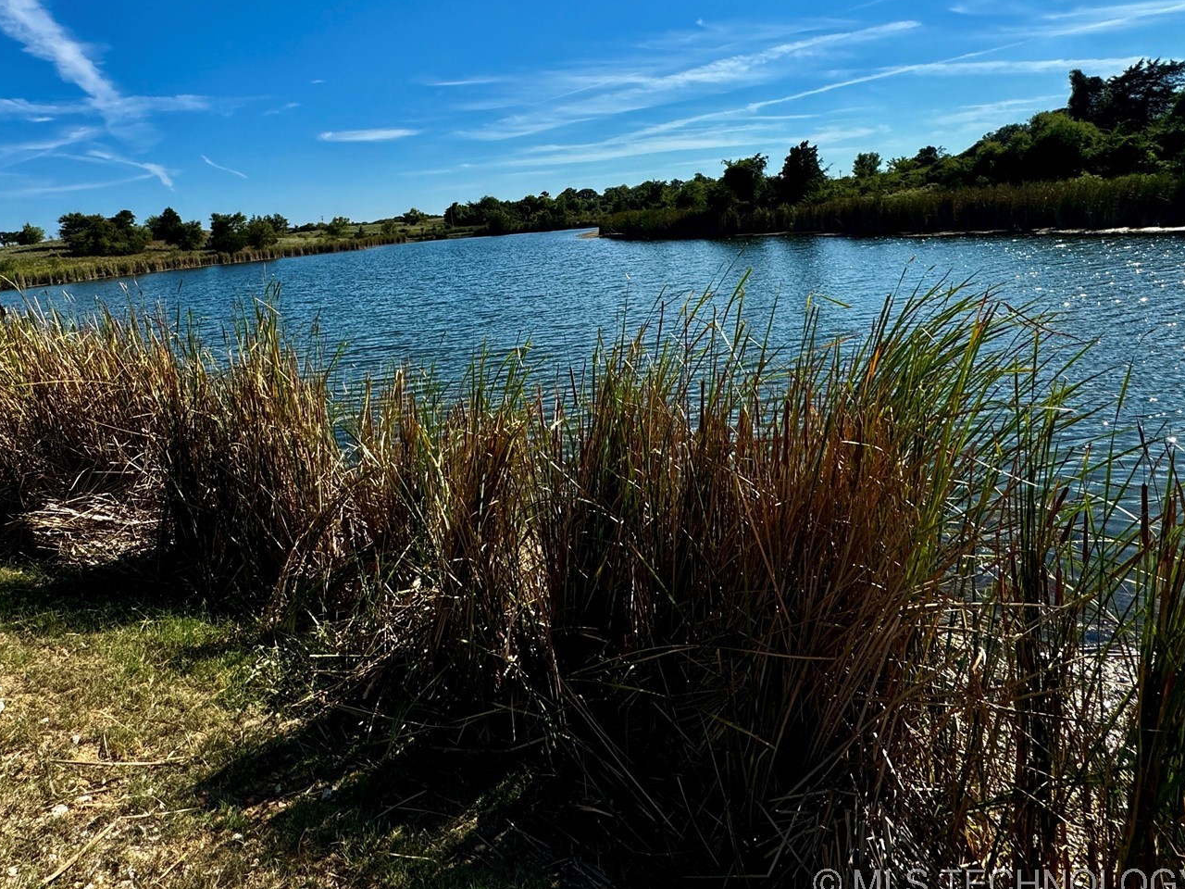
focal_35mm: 21
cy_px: 257
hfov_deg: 78.4
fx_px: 719
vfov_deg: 61.0
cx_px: 493
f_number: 2.2
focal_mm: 2.22
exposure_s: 1/2674
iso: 50
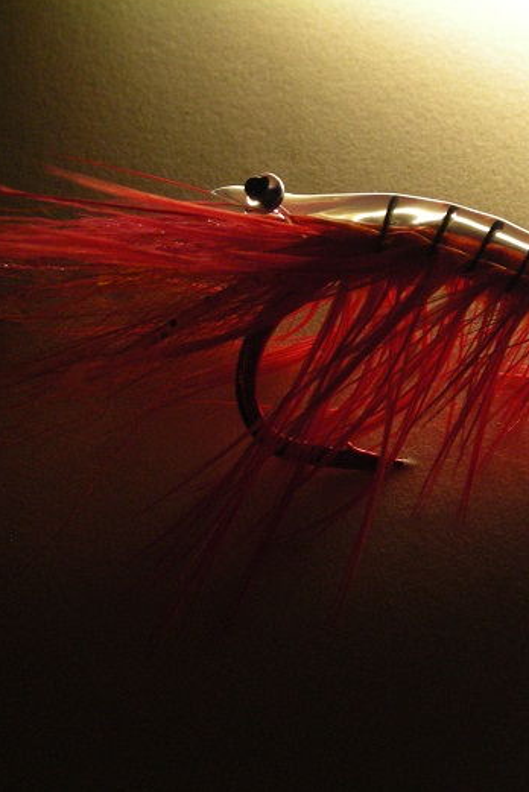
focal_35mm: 162
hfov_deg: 8.5
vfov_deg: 12.7
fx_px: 3566
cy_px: 394
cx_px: 406
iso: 200
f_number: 5.3
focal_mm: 19.2
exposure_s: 1/54.5
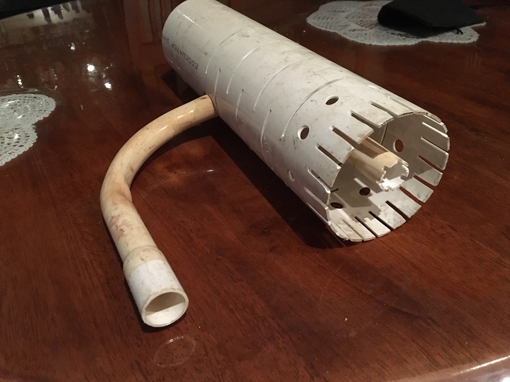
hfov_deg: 61.7
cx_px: 255
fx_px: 427
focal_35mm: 29
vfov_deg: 48.2
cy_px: 191
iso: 250
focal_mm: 4.15
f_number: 2.2
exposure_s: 1/17
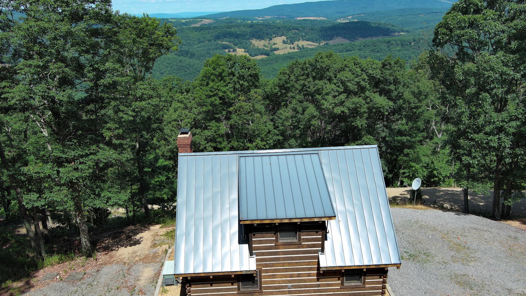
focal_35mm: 31
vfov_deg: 37.7
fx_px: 432
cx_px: 259
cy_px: 172
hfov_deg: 62.6
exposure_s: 1/1101
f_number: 2.8
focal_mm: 10.57
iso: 100
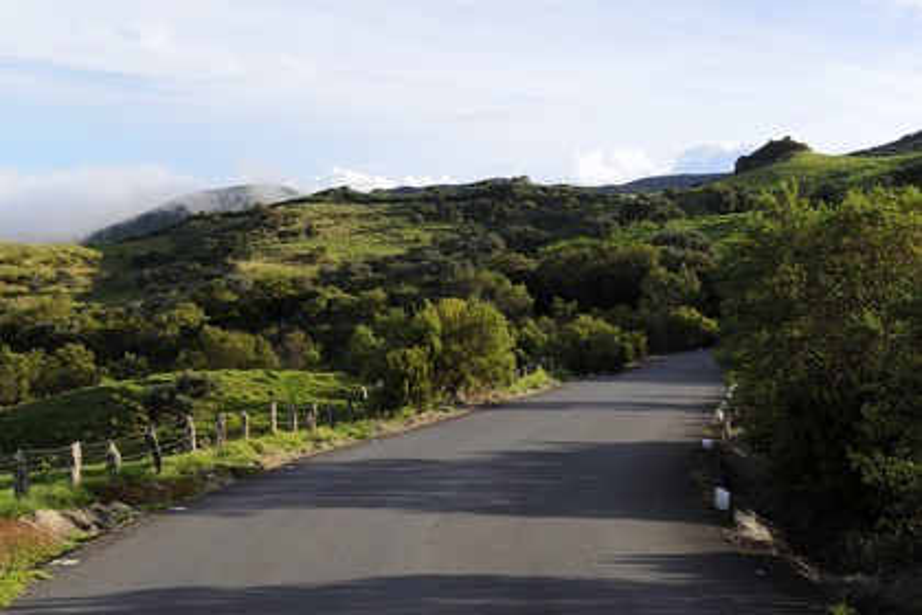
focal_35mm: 56
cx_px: 461
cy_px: 308
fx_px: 1434
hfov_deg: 35.6
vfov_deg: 24.2
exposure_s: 1/125
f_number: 14
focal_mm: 56
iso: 400
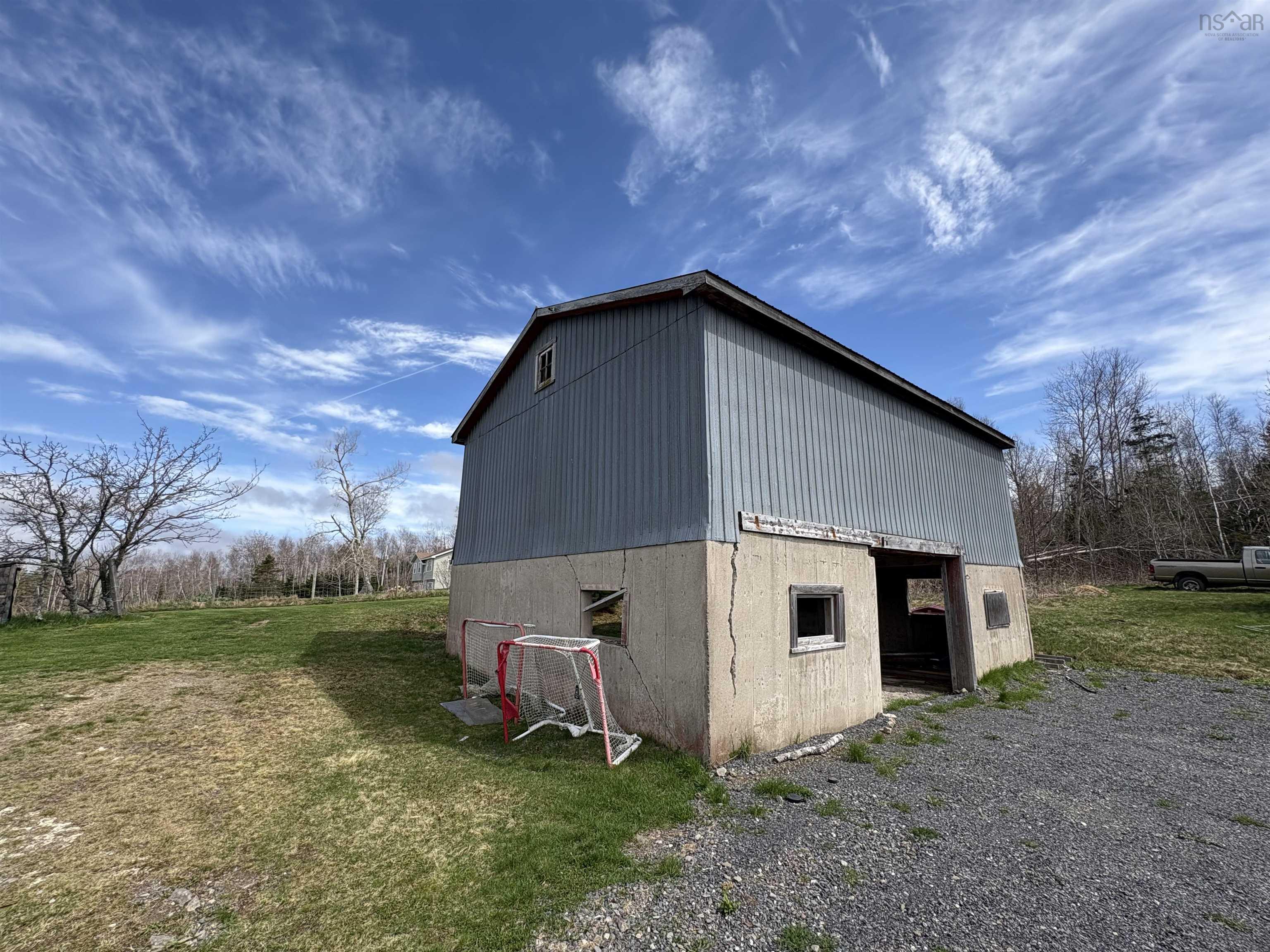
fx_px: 514
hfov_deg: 102.1
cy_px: 476
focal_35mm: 14
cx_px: 635
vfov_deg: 85.7
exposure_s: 1/1789
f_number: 2.2
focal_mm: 2.22
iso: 50
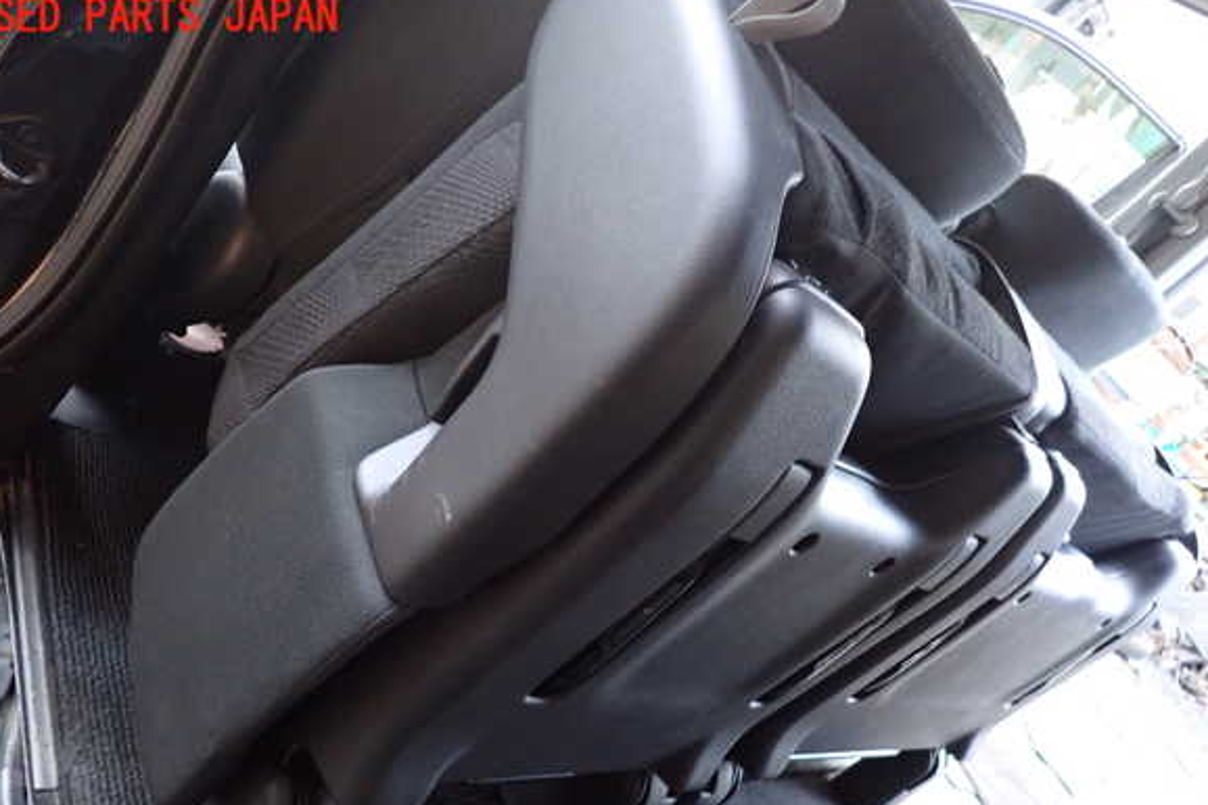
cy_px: 462
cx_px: 585
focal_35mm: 27
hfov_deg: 67.4
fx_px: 906
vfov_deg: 47.7
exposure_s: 1/20
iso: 800
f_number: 2
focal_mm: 4.5
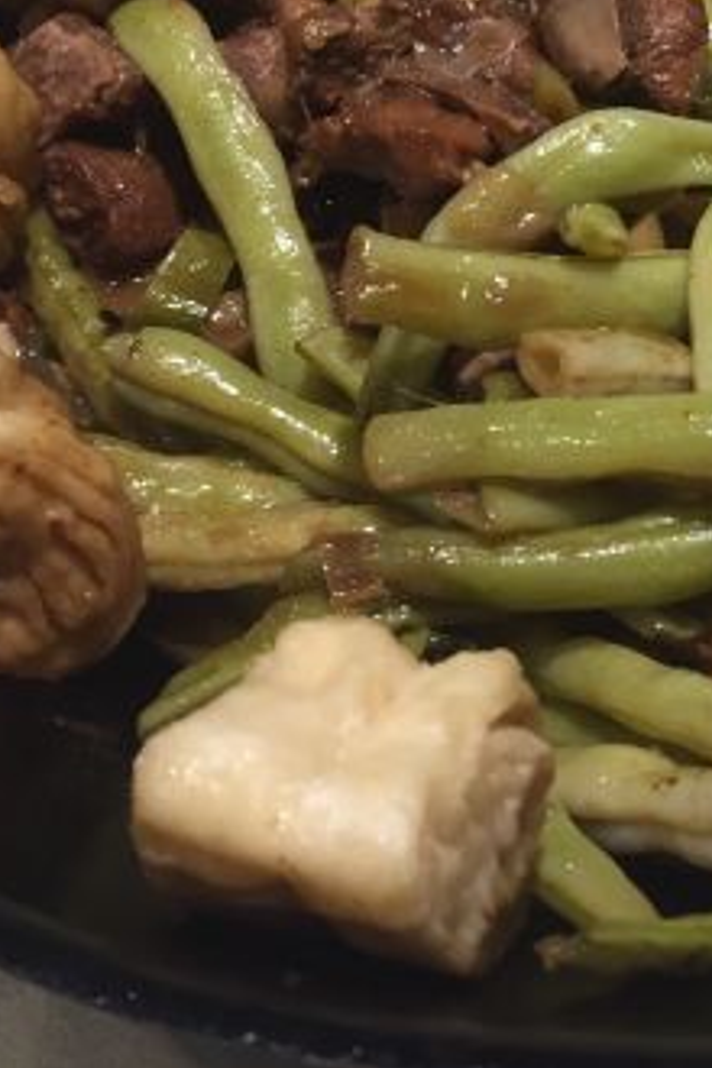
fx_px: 1899
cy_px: 225
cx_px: 631
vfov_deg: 30.7
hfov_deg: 20.8
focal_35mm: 64
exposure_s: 1/33
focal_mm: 4.15
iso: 80
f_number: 2.2
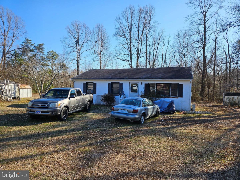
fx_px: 159
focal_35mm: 23
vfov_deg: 58.9
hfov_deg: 73.9
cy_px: 90
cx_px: 120
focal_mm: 5.4
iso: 25
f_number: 1.8
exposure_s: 1/986
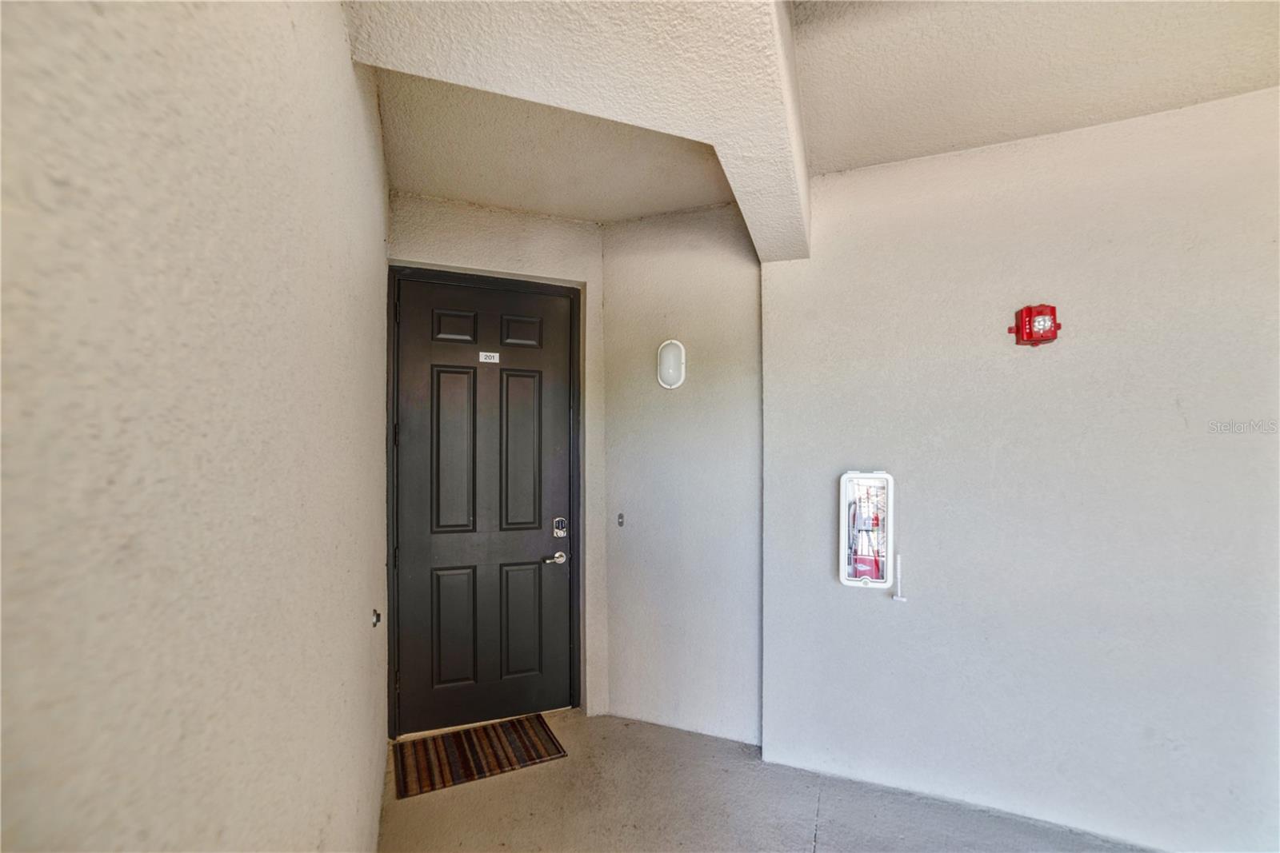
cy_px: 426
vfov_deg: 81.2
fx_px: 498
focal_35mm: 14
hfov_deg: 104.2
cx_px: 640
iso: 100
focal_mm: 14
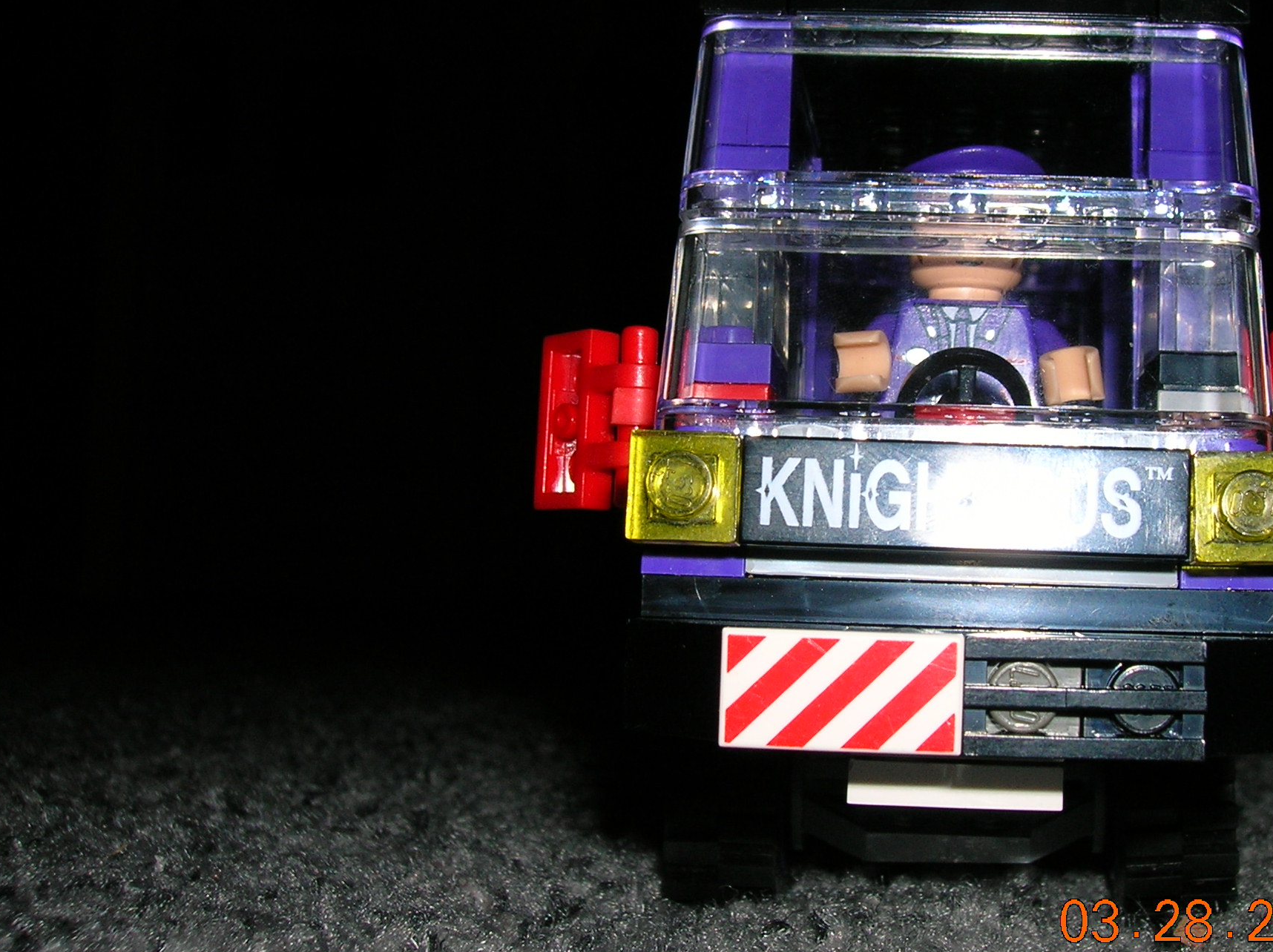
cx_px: 815
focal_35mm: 48
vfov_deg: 30.2
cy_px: 419
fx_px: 1764
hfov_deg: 39.4
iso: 50
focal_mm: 6
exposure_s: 1/60.1
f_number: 4.9
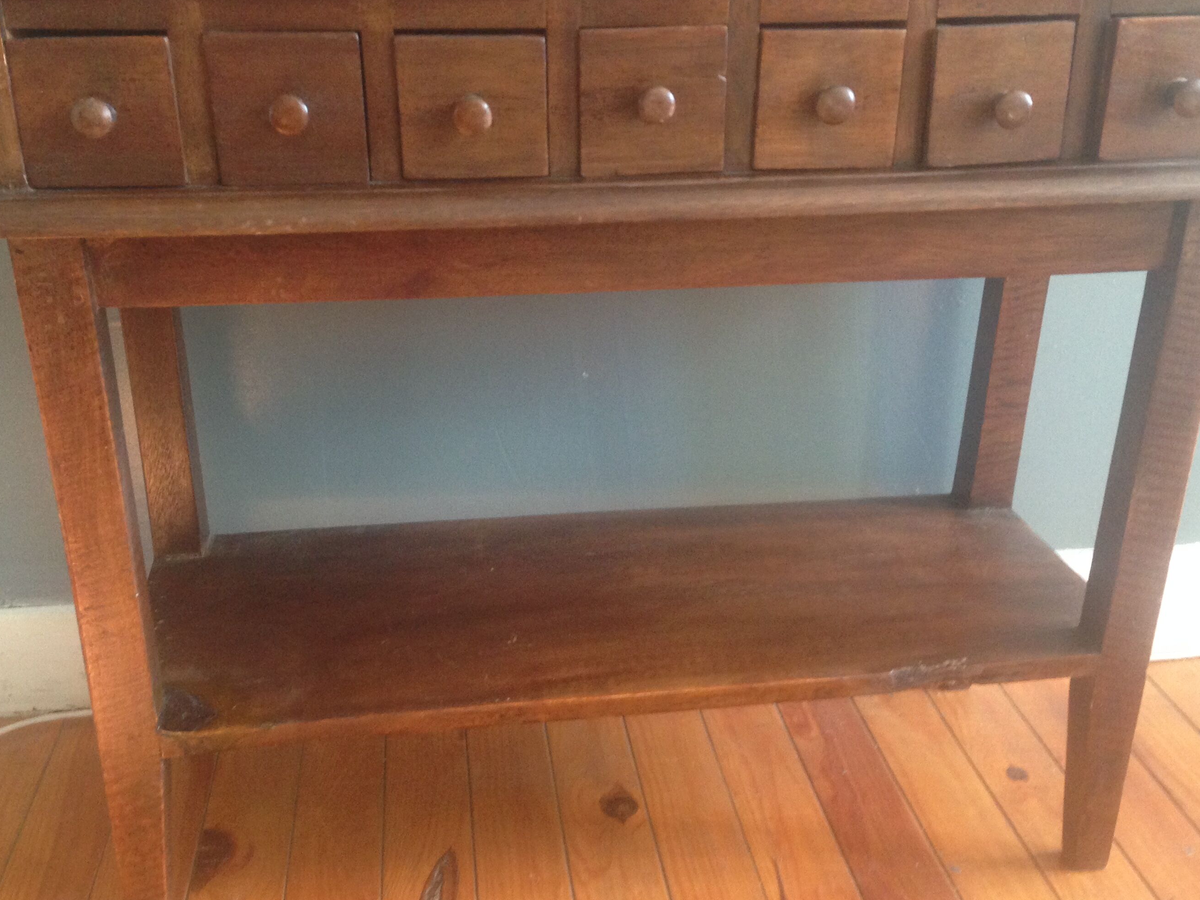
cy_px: 518
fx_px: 1421
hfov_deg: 45.8
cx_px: 589
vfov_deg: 35.1
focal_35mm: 41
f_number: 2.4
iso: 200
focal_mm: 4.12
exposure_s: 1/20
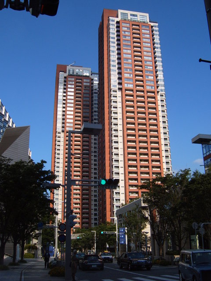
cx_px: 106
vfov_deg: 50.1
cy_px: 140
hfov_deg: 38.7
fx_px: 301
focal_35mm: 37
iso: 63
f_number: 6
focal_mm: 6.2
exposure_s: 1/350
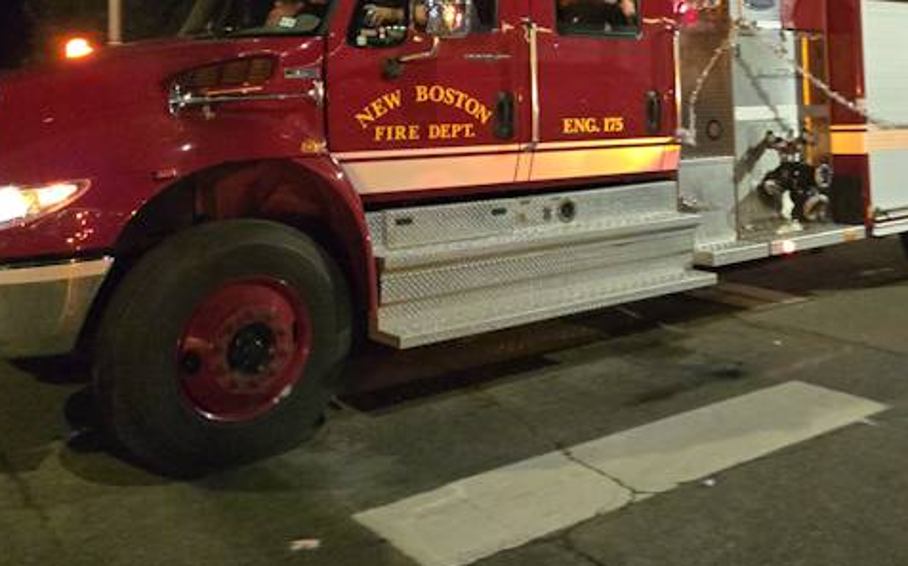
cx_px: 650
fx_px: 1014
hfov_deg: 46.9
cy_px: 82
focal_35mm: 41
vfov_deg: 30.2
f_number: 1.8
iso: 1250
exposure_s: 1/60
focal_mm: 5.4
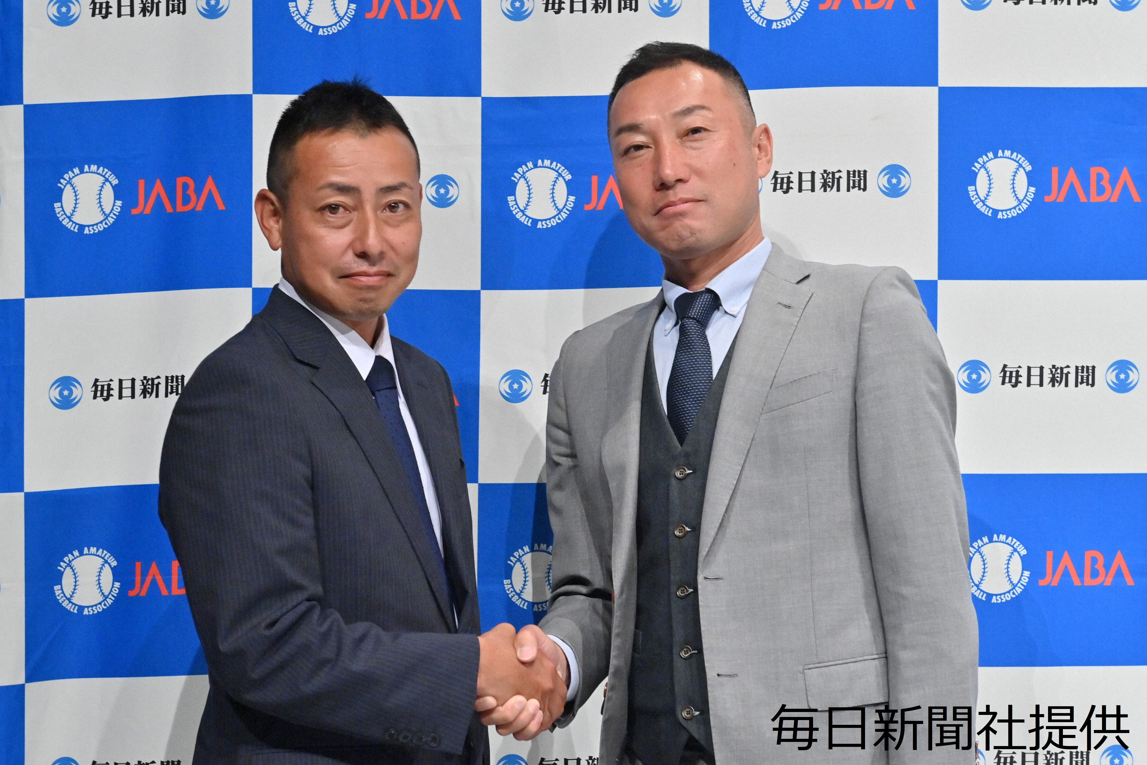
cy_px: 382
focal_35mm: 62
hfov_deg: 32.4
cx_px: 574
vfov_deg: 21.9
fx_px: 1975
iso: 2000
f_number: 6.3
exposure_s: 1/250
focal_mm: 62
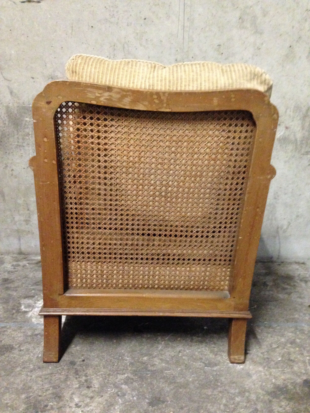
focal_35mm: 33
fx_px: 394
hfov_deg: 42.9
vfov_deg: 55.4
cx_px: 155
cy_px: 206
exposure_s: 1/15
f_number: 2.4
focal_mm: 4.12
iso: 800
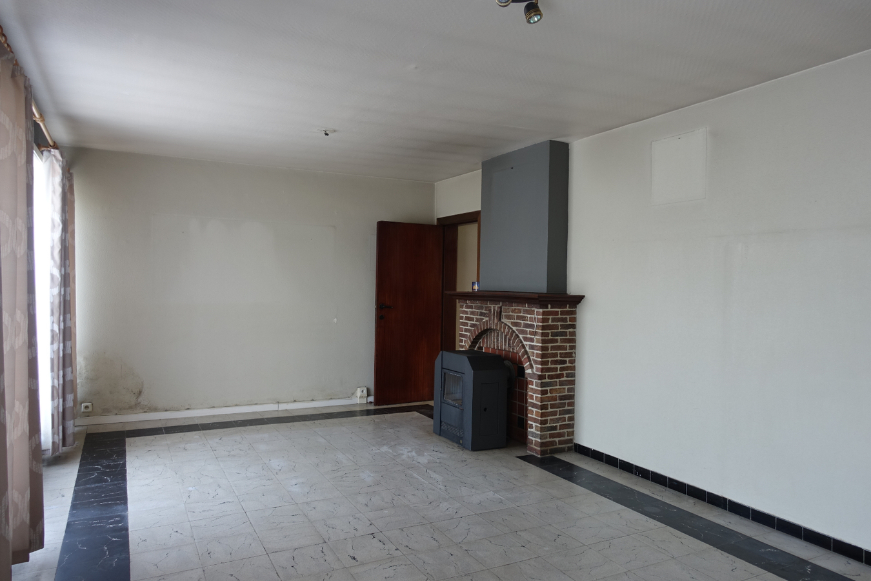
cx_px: 436
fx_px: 581
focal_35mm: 24
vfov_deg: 53.1
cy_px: 290
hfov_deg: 73.7
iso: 125
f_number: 2.8
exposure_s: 1/30
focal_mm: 8.8
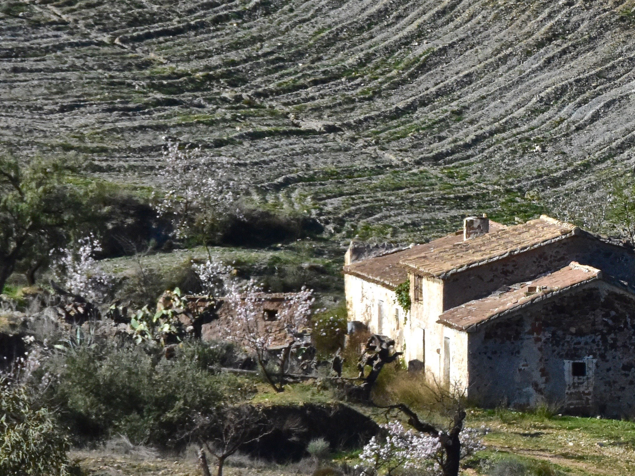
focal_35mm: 477
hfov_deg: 4.1
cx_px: 853
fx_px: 8750
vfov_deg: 3.1
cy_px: 3
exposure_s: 1/3000
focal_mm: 112
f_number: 13
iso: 1600
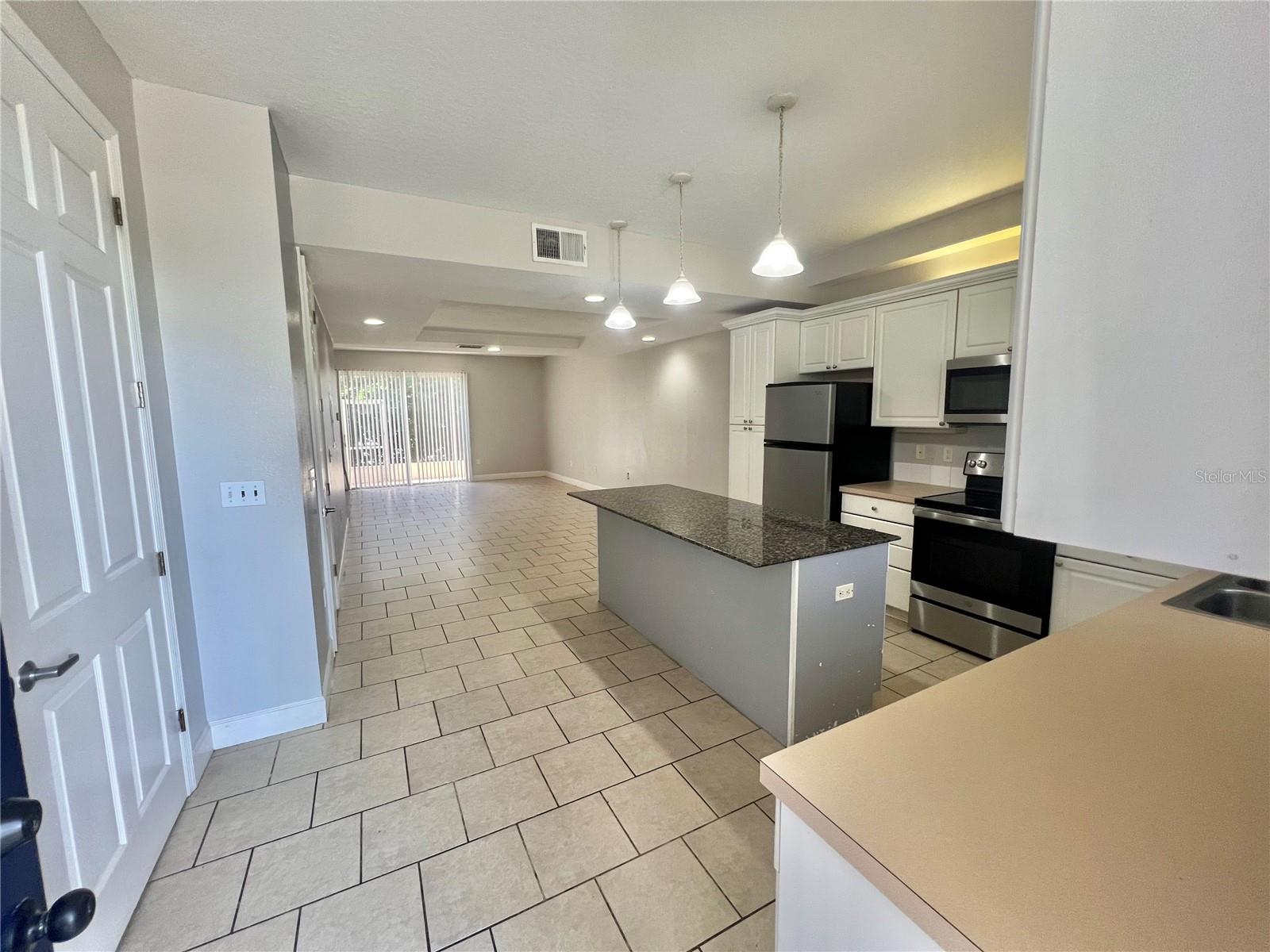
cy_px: 476
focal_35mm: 13
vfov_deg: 89.9
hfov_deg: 106.2
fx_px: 477
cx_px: 635
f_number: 1.8
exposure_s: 1/120
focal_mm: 1.57
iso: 160
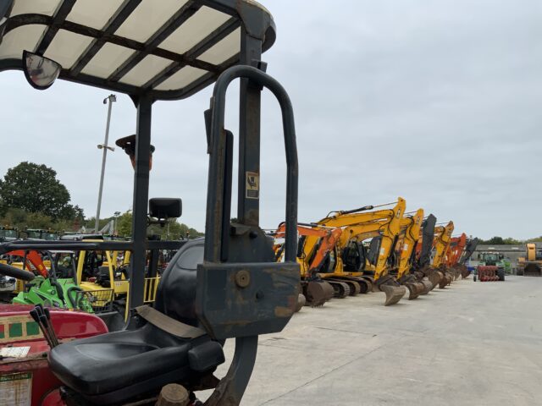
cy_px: 203
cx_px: 271
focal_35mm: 29
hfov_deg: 61.7
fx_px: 454
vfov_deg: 48.2
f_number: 1.8
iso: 16
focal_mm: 3
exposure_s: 1/978
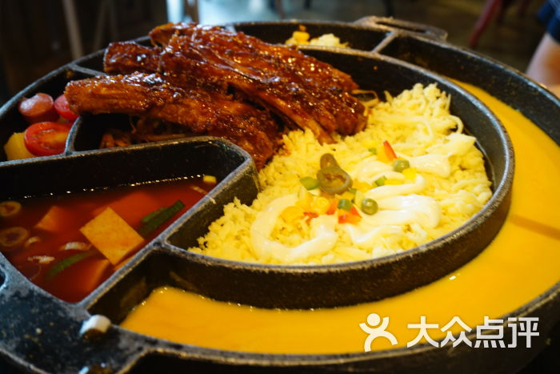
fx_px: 630
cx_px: 280
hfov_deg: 47.9
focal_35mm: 40
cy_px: 187
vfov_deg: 33.0
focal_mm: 27
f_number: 5.6
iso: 800
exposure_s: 1/8
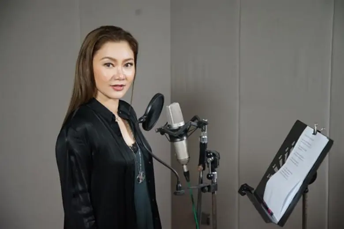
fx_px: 669
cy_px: 114
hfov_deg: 28.8
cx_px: 172
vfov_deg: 19.5
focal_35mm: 70
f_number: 4
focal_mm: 70
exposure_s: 1/160
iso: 4000
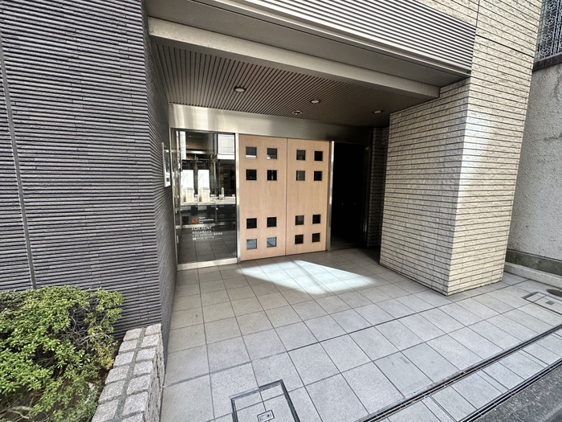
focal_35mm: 14
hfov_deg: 102.1
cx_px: 281
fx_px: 227
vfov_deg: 85.7
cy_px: 211
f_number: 2.2
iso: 50
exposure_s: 1/99
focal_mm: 2.22
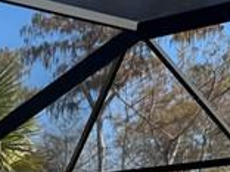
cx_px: -417
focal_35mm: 158
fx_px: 1050
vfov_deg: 8.6
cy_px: 412
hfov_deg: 10.0
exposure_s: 1/2833
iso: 80
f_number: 1.78
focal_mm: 6.76
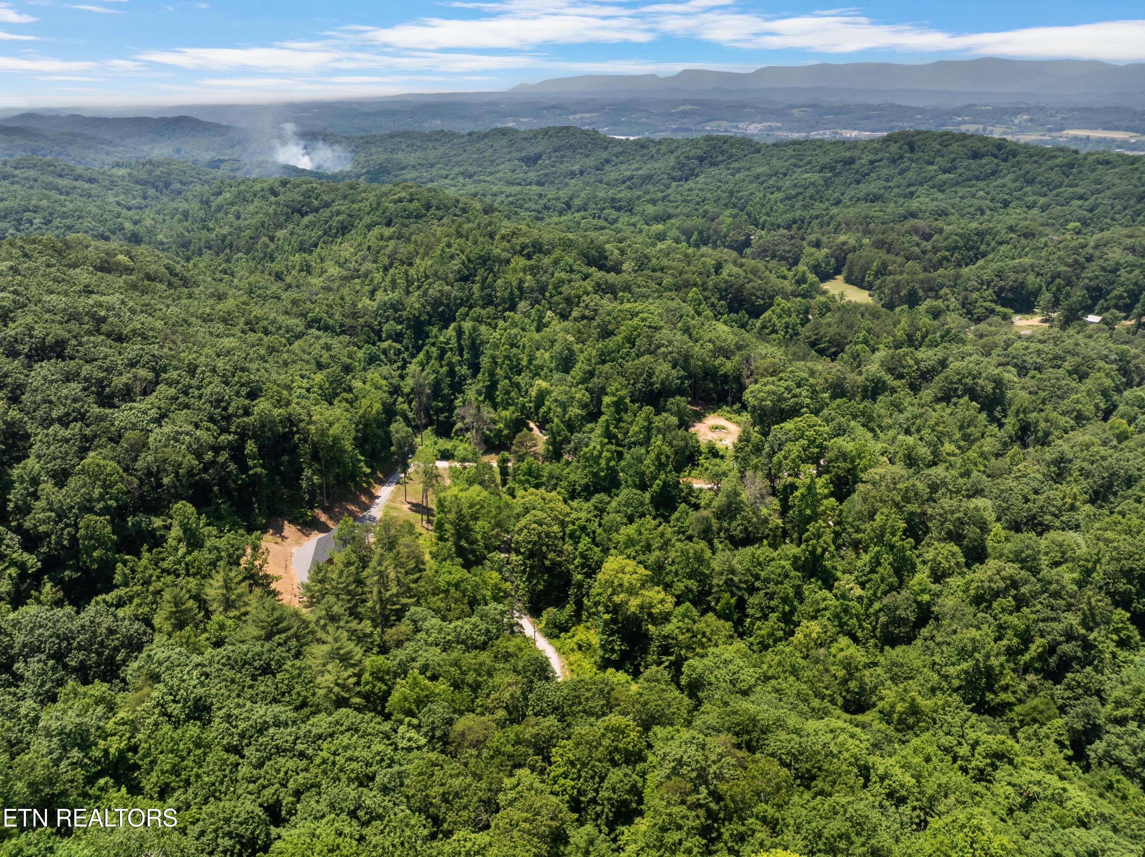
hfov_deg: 71.6
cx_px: 572
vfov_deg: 56.8
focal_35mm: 24
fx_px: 793
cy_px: 428
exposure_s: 1/120
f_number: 2.8
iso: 100
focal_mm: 12.29
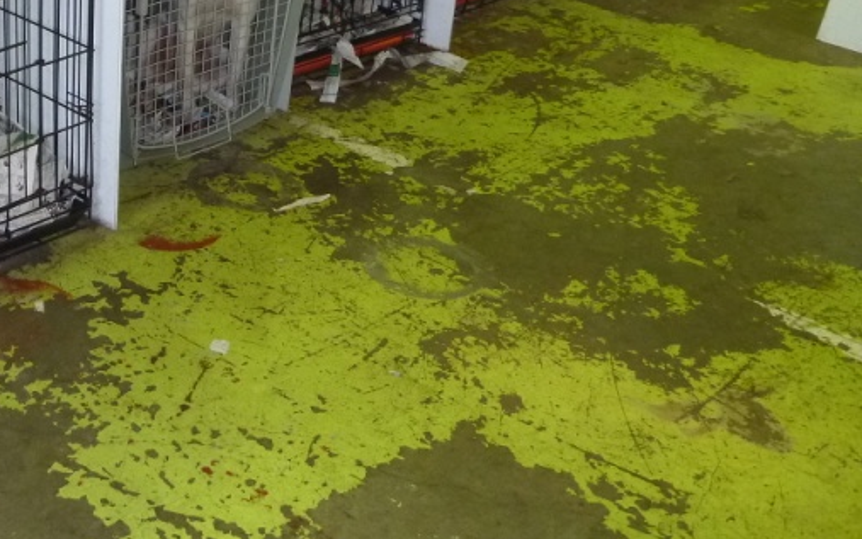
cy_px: 78
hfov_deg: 31.9
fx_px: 1410
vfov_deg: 21.3
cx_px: 46
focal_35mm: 60
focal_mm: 4.9
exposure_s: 1/30
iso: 250
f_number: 3.3
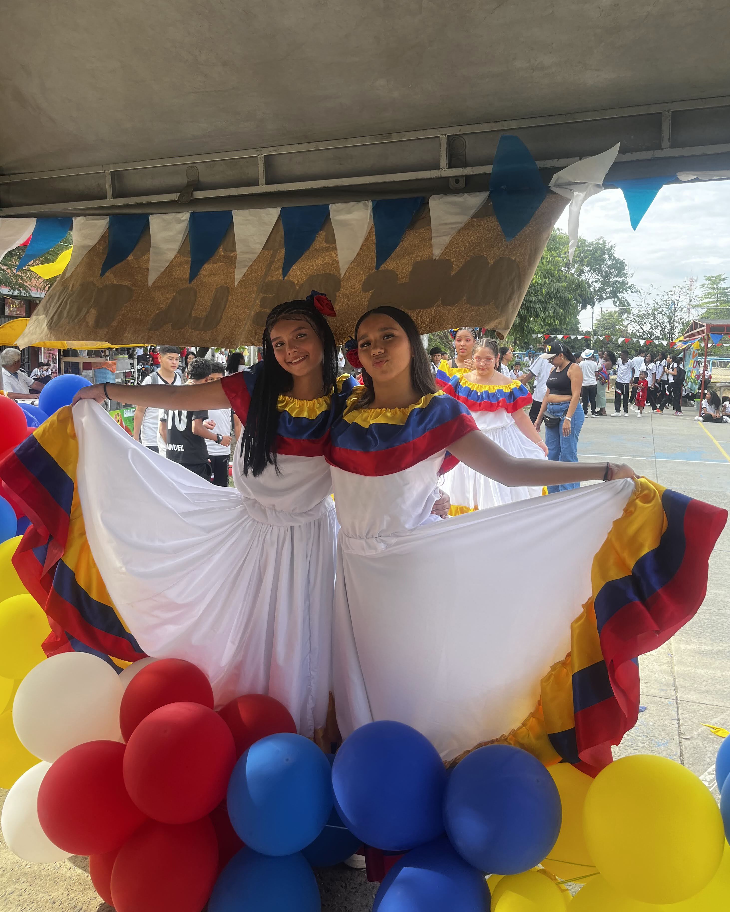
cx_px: 373
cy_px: 419
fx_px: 756
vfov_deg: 62.1
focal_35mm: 28
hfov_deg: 51.5
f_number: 1.6
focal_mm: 5.1
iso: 50
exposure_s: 1/328
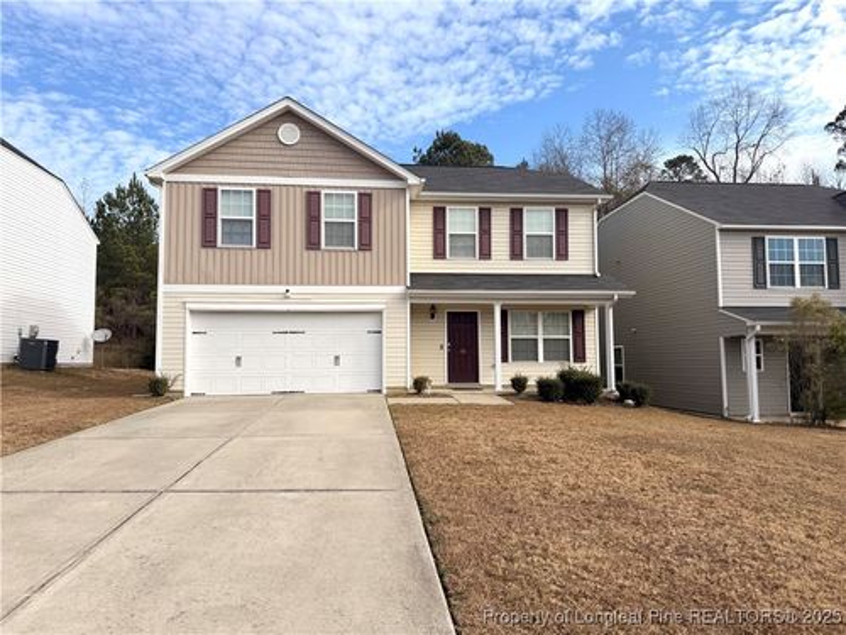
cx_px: 423
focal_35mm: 24
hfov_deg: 71.6
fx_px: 587
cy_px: 318
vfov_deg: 56.8
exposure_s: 1/3953
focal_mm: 6.76
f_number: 1.78
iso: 80
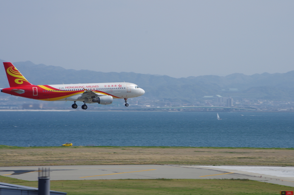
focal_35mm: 180
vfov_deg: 7.6
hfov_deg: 11.4
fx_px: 1467
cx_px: 147
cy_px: 98
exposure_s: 1/320
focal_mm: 120
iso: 200
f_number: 13
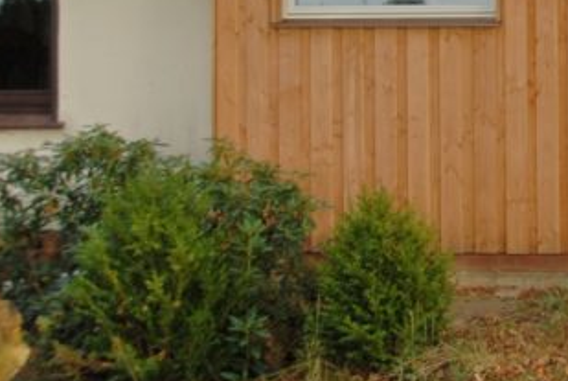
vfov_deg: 16.3
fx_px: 1296
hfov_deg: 22.6
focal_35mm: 82
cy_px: -22
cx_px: 691
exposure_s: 1/160
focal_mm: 22
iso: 100
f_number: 6.3
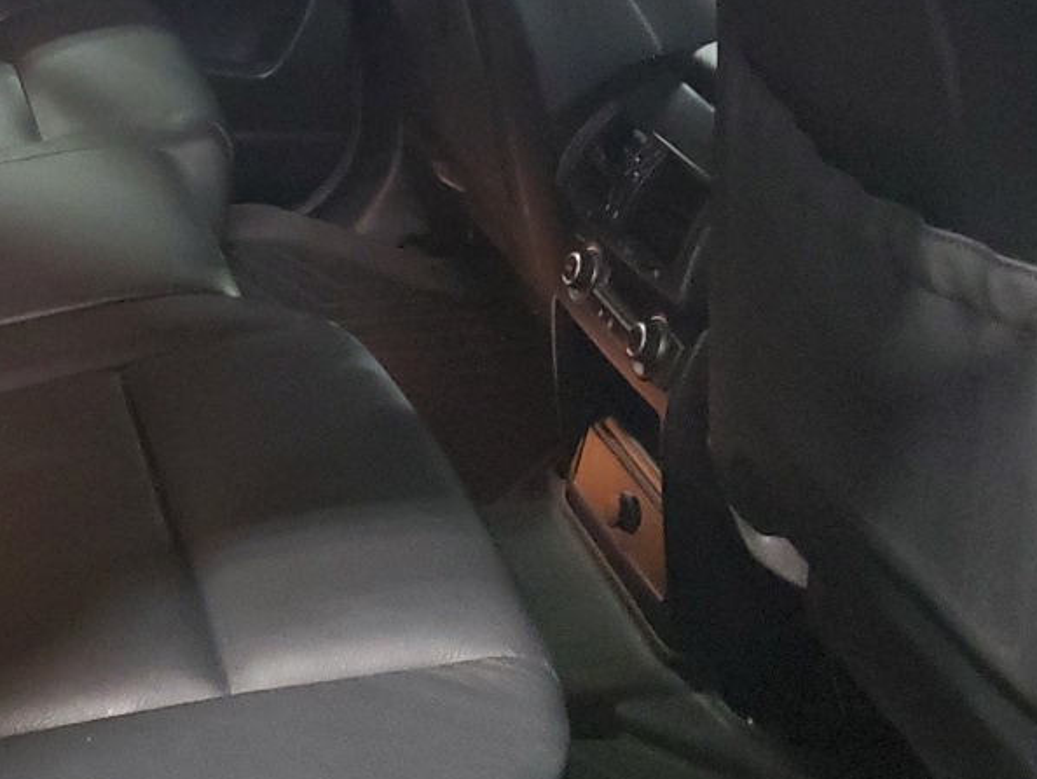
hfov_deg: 26.5
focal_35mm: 70
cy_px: -19
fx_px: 2098
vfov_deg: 20.3
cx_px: 40
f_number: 1.5
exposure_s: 1/30
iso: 350
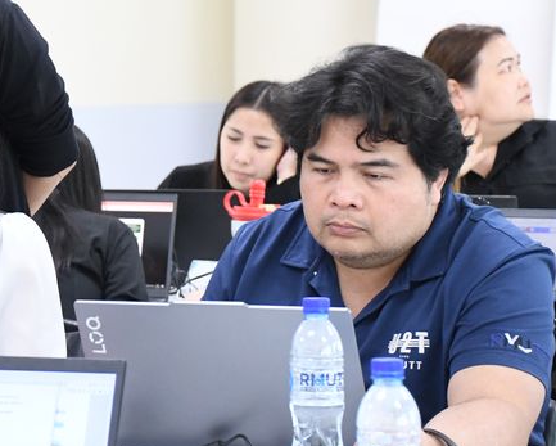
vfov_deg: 6.6
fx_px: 3837
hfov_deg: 8.2
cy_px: 130
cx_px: -28
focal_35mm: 233
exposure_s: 1/80
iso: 2800
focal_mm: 70
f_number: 5
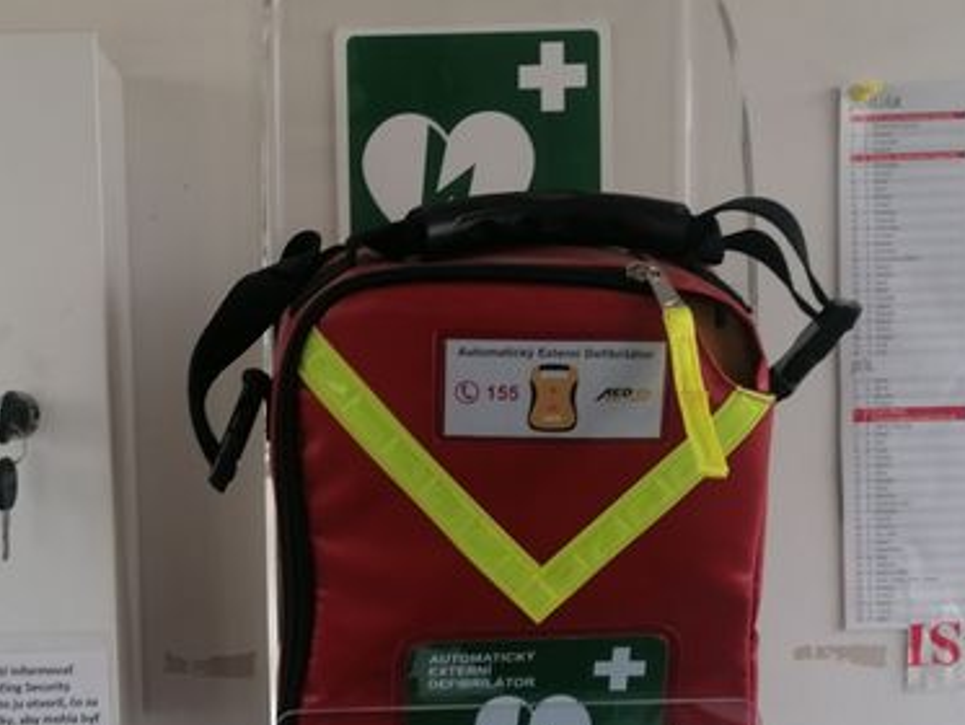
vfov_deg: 26.6
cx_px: 318
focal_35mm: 55
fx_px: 1534
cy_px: 383
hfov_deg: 34.6
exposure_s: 1/50
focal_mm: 4.75
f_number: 1.8
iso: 64
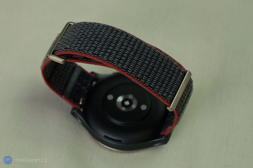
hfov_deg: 29.7
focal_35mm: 68
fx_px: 478
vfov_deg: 20.0
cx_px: 126
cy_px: 84
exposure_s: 1/125
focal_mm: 68
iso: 500
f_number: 8
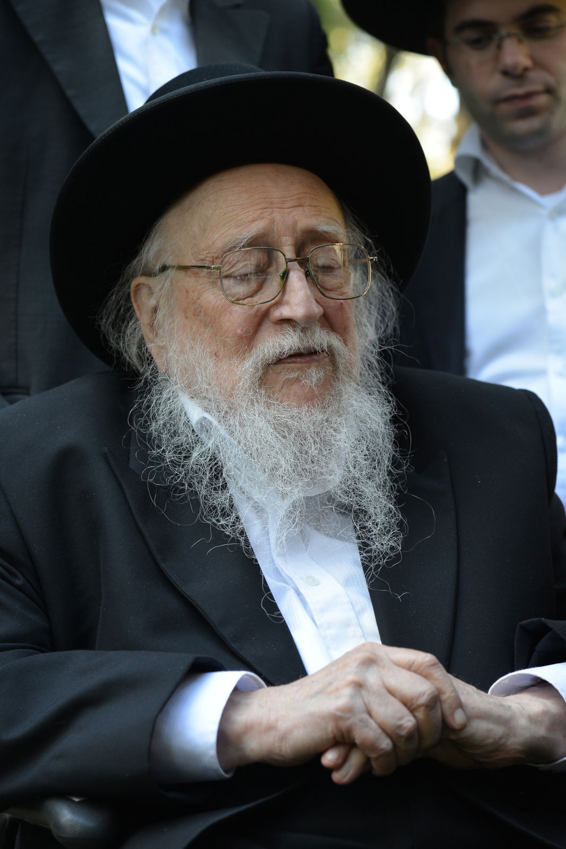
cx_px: 283
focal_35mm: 120
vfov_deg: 17.1
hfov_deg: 11.4
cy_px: 424
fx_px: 2829
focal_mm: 120
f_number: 5
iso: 800
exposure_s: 1/100
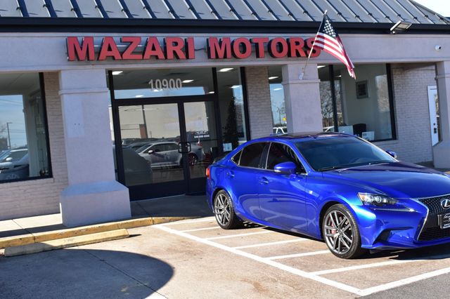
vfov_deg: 28.9
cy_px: 150
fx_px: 581
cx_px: 225
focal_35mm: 46
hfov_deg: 42.3
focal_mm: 31
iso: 400
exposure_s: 1/250
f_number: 10
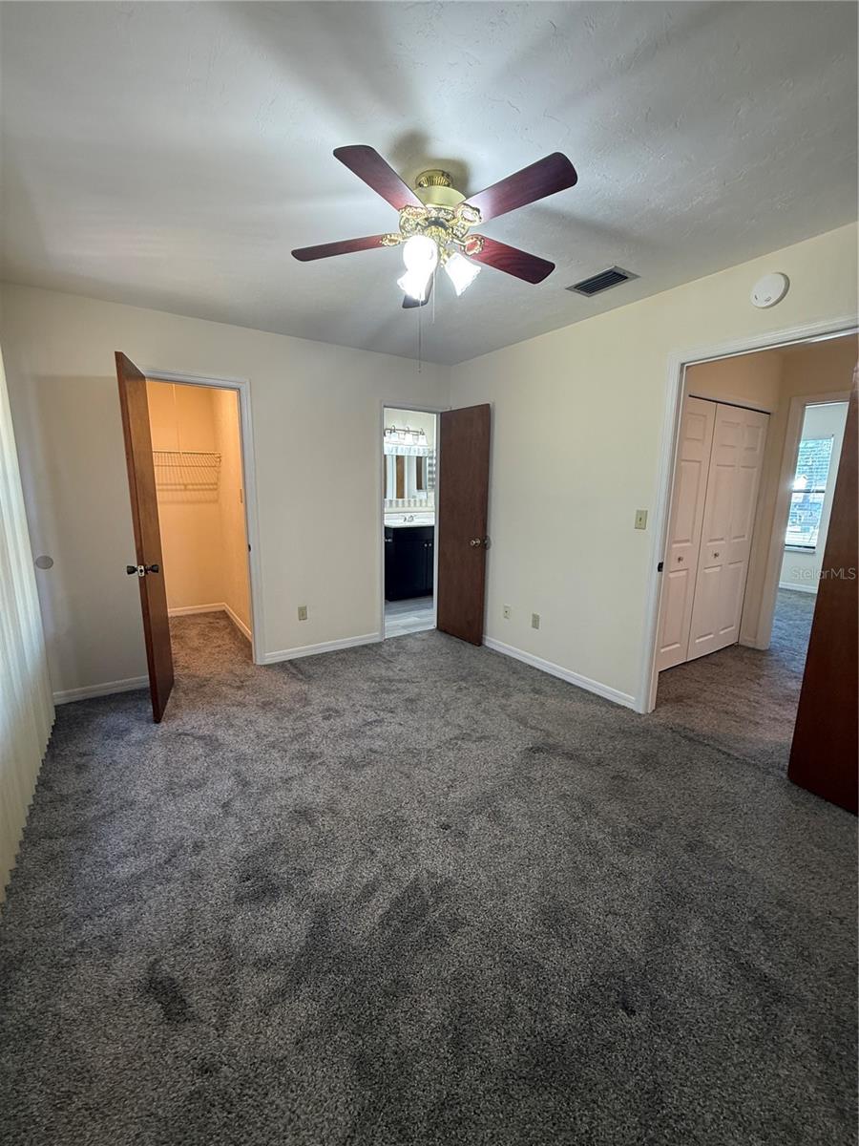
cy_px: 573
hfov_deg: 85.7
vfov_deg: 102.1
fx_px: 463
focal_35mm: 14
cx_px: 430
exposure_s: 1/60
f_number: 2.2
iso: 200
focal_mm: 2.22
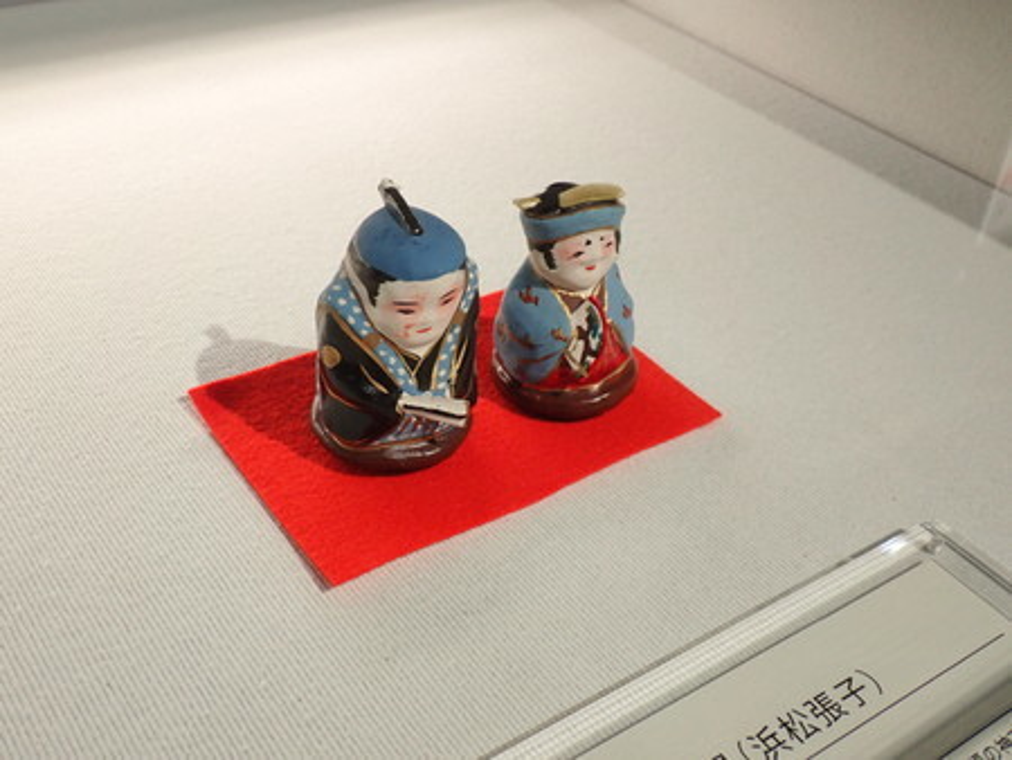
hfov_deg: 45.8
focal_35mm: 41
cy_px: 380
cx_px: 506
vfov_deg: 35.2
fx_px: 1199
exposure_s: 1/40
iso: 200
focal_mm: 7.31
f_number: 2.8
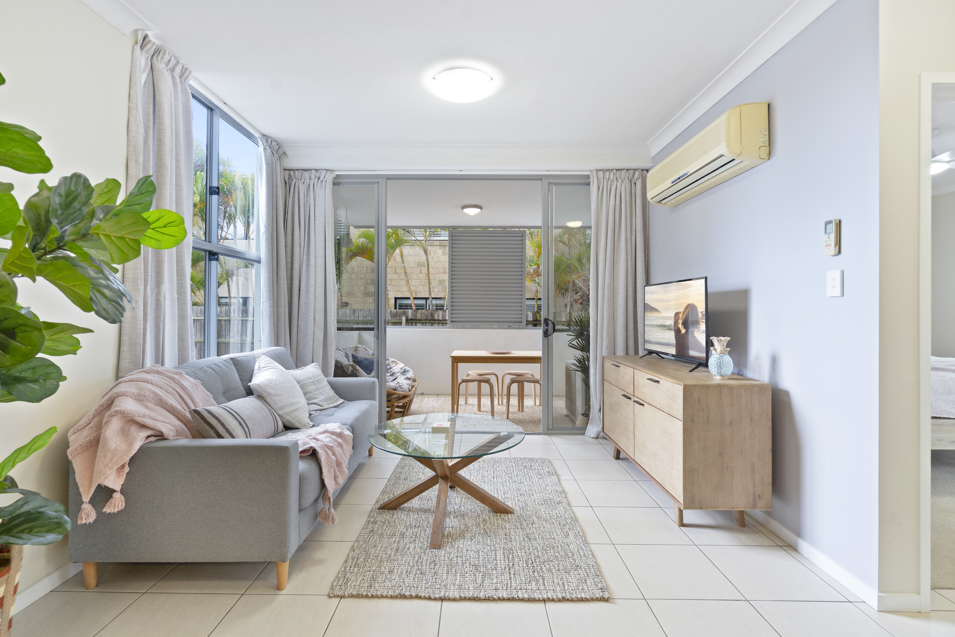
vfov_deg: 73.7
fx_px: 424
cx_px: 478
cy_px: 318
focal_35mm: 16
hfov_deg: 96.7
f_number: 7.1
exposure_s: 1/2
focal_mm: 16
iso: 250
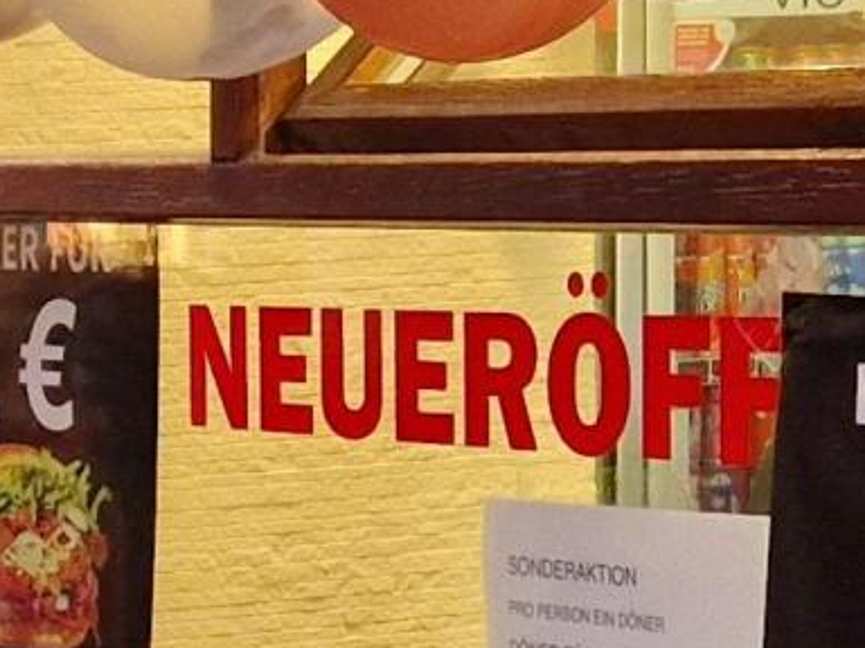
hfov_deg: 14.1
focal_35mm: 115
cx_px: -926
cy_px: 724
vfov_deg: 12.6
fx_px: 2874
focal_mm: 5.4
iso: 400
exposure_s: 1/100
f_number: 1.8
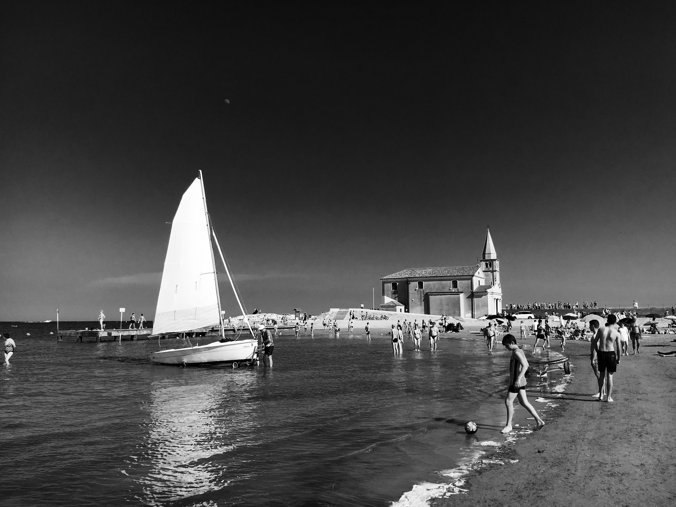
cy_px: 254
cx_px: 338
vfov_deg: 48.2
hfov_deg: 61.7
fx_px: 566
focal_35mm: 29
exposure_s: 1/1972
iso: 25
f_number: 2.2
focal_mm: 4.15
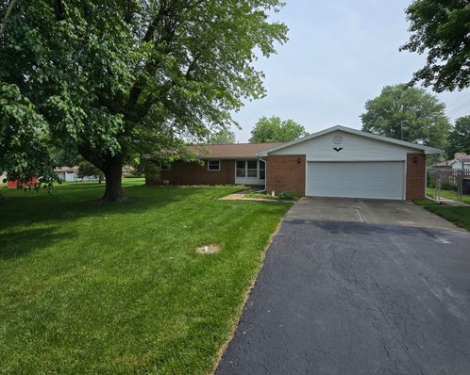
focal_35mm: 17
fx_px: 236
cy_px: 174
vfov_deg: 76.8
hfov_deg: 89.7
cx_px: 235
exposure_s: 1/2094
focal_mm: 2.2
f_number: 2.2
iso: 50
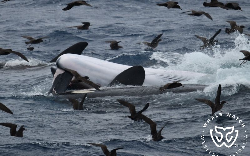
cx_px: 125
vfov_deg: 2.1
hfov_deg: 3.4
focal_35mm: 613
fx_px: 4177
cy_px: 78
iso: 1000
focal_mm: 600
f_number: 6.3
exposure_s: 1/8000
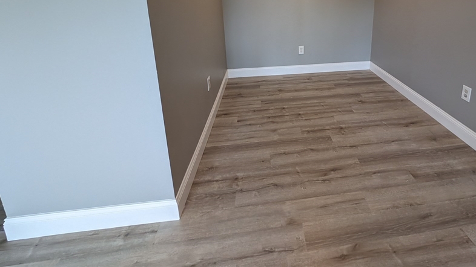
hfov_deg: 94.2
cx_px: 294
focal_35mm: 17
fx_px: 215
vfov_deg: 56.7
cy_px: 36
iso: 158
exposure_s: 1/120
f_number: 1.95
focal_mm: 2.23
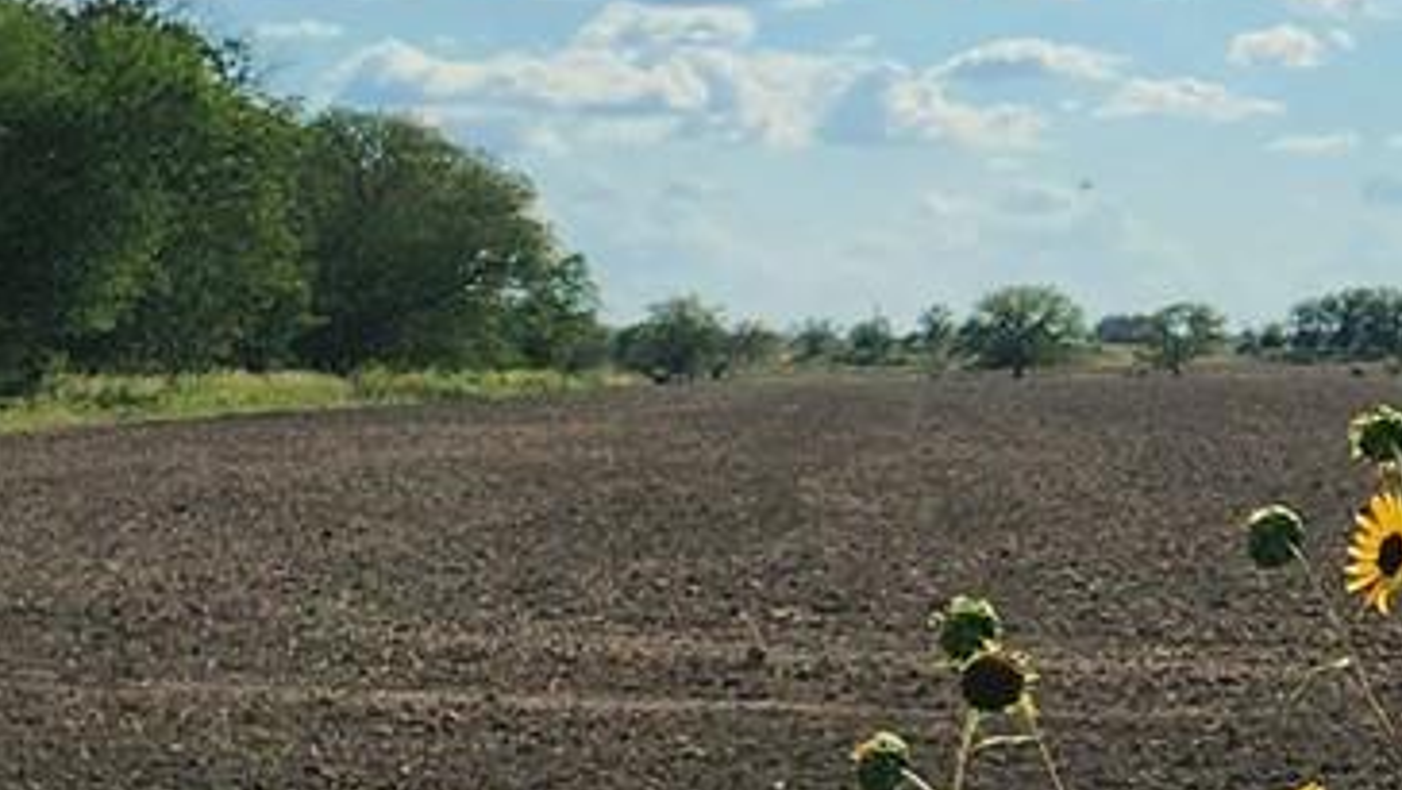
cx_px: 3875
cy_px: -304
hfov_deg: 11.2
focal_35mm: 141
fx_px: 5243
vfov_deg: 8.5
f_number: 1.8
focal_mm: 6.4
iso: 12
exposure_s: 1/3333
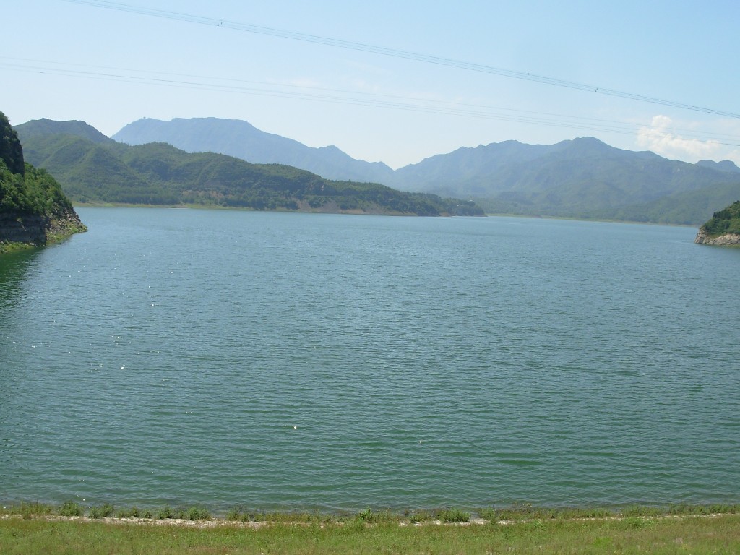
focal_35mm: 38
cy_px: 278
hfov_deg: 49.0
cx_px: 370
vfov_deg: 37.7
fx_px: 812
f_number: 4.9
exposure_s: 1/430
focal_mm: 6.3
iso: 50
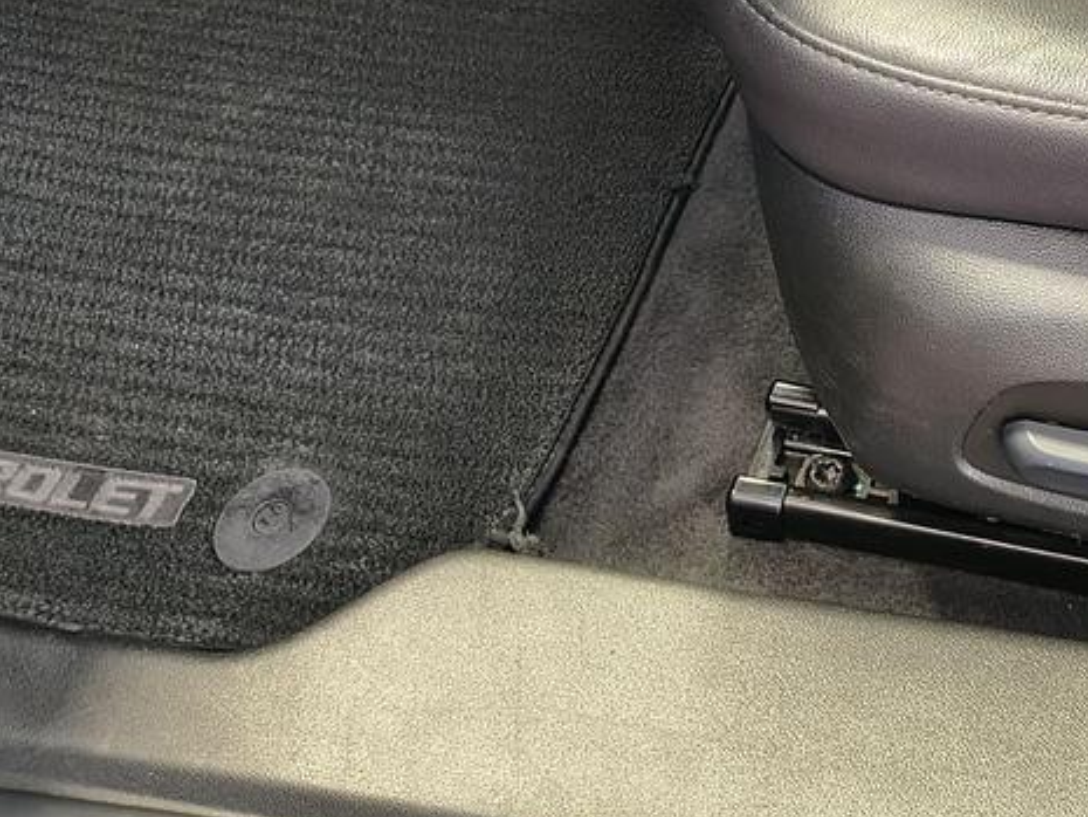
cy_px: -248
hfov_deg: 27.0
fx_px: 2075
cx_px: 1193
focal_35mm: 66
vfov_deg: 20.3
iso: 1226
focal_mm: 5.56
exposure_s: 1/40
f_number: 1.8
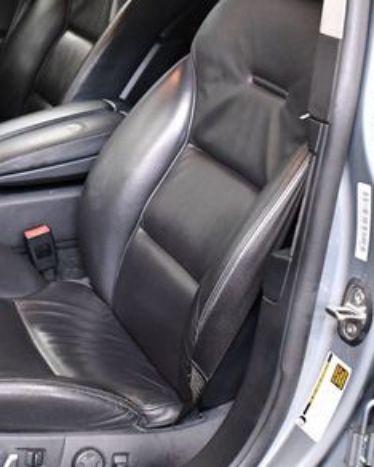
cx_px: 101
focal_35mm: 74
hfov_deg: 20.6
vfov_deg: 25.6
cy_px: 176
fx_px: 1023
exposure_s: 1/125
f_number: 3.5
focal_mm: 18
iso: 3200
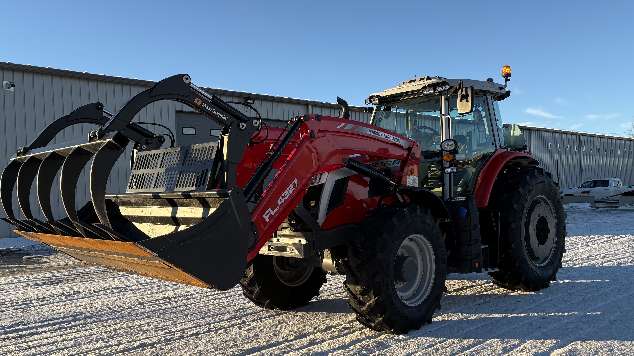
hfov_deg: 60.9
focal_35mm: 32
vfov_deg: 36.6
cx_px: 349
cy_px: 202
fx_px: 538
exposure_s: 1/1311
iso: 50
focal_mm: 5.96
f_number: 1.6
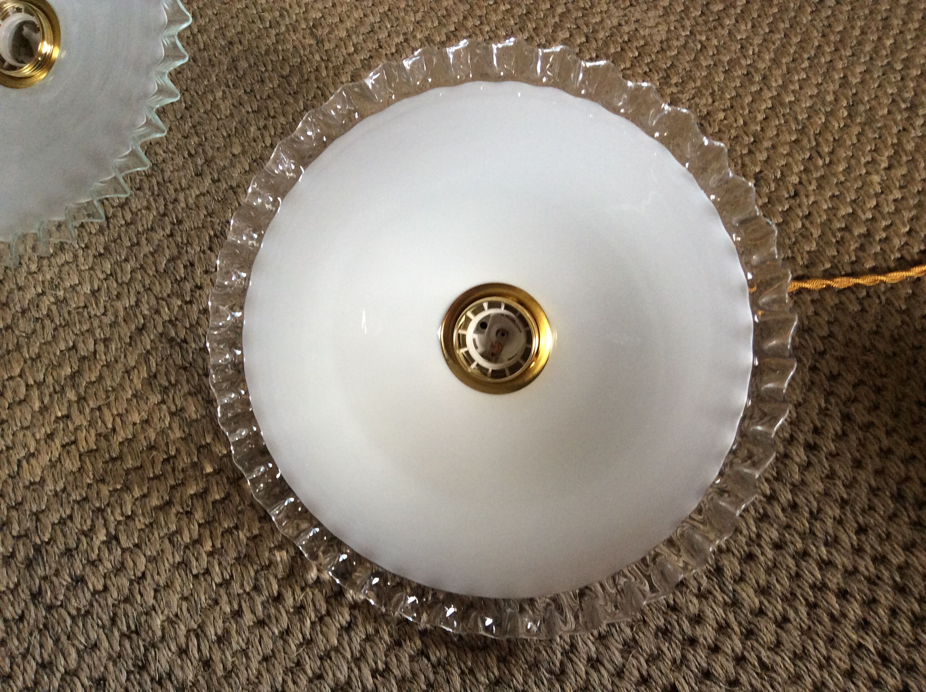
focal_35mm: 32
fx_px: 855
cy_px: 346
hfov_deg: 56.9
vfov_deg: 44.1
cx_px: 463
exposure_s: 1/25
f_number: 2.4
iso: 80
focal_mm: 3.3
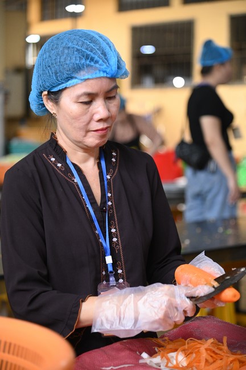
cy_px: 185
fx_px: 945
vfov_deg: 22.2
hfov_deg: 14.8
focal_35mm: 92
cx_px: 123
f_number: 4
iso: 4000
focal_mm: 92
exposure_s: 1/400
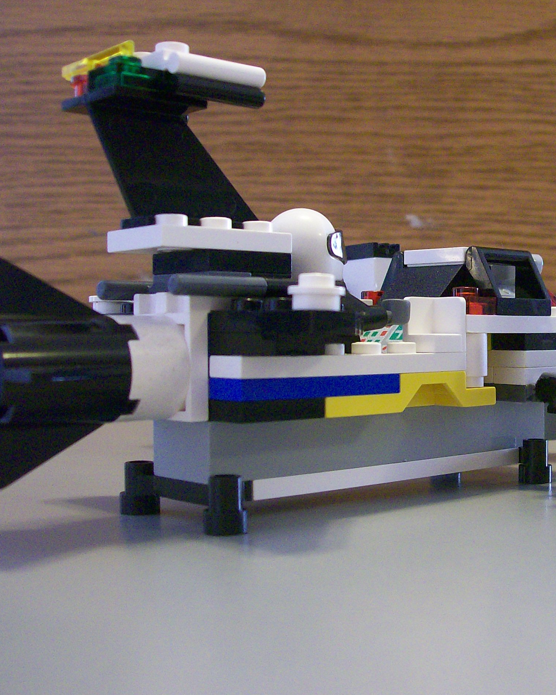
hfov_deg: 27.9
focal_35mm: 53
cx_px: 463
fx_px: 1090
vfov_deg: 35.3
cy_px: 315
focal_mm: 6
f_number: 2.7
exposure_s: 1/8
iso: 160
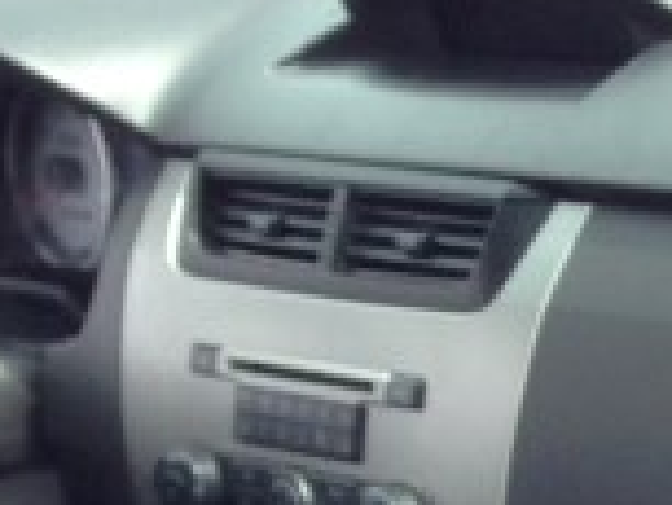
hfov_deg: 8.1
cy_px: 1050
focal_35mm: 221
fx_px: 4294
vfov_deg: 6.5
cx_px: 1704
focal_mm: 4.12
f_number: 2.4
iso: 50
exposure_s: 1/211
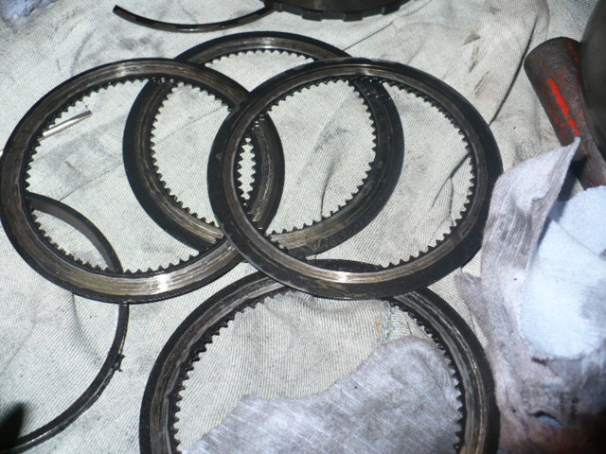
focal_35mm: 37
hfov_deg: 50.1
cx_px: 303
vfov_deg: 38.7
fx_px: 648
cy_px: 227
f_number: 2.8
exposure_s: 1/30
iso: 100
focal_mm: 6.1
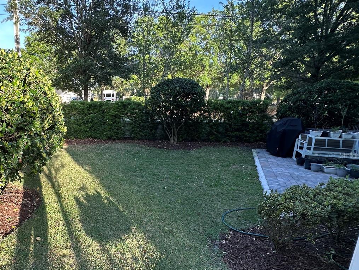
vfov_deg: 60.8
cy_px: 155
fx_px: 228
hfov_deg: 71.3
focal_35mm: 22
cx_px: 91
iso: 40
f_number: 2.2
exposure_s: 1/149
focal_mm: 2.22
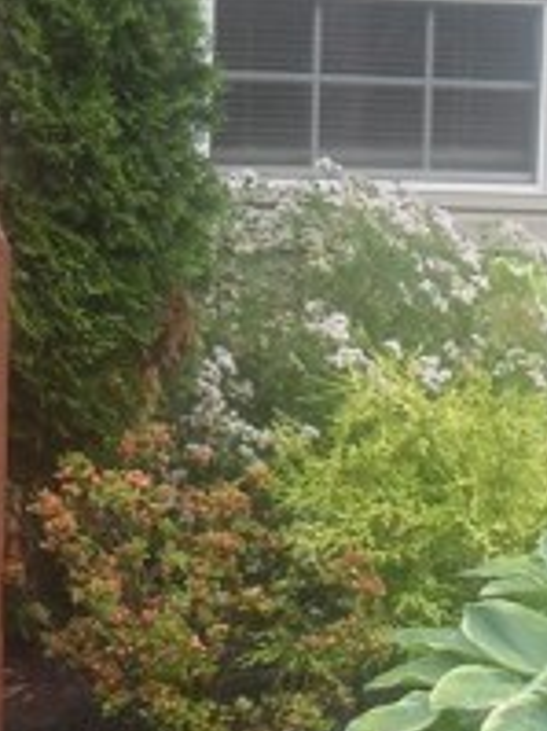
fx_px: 4071
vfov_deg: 10.1
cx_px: 463
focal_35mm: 193
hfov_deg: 7.7
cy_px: 790
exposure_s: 1/125
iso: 80
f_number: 3.4
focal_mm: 8.4
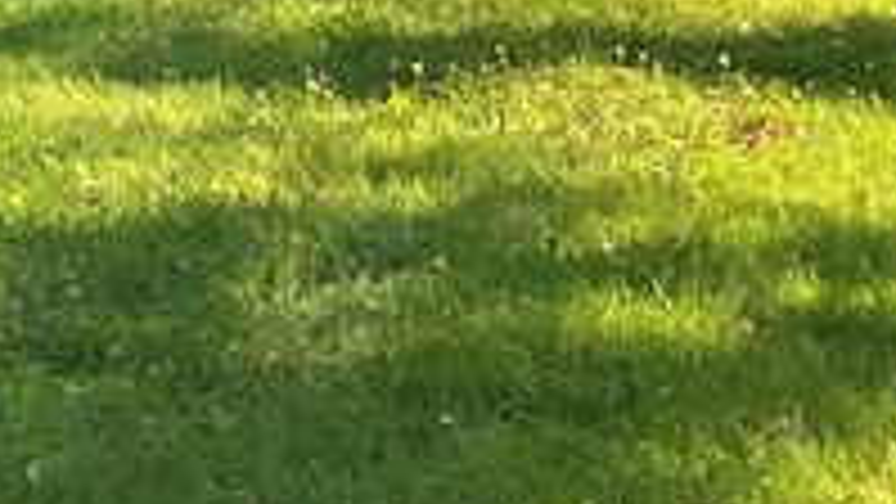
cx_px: -1054
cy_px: -477
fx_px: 3731
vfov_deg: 7.5
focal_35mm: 157
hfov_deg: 11.8
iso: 32
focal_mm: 3.99
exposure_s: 1/354
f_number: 1.8
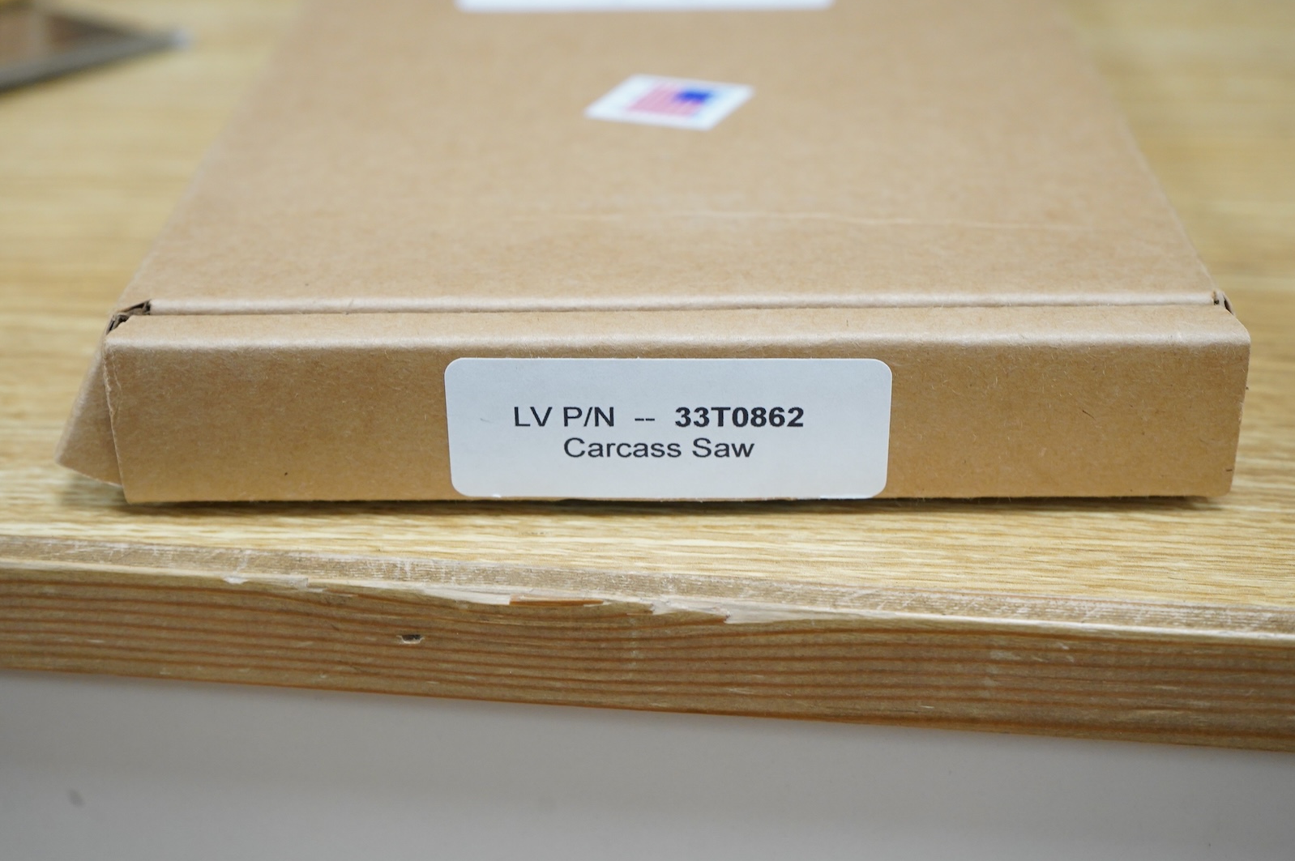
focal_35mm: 57
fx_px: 2049
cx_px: 658
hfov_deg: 35.1
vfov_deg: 23.7
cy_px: 401
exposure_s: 1/100
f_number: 6.3
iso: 2500
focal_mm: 53
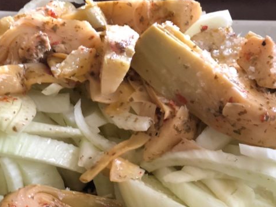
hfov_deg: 16.0
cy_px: 226
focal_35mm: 123
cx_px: 91
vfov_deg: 11.9
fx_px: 980
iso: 320
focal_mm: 6.6
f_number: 2.8
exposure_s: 1/50
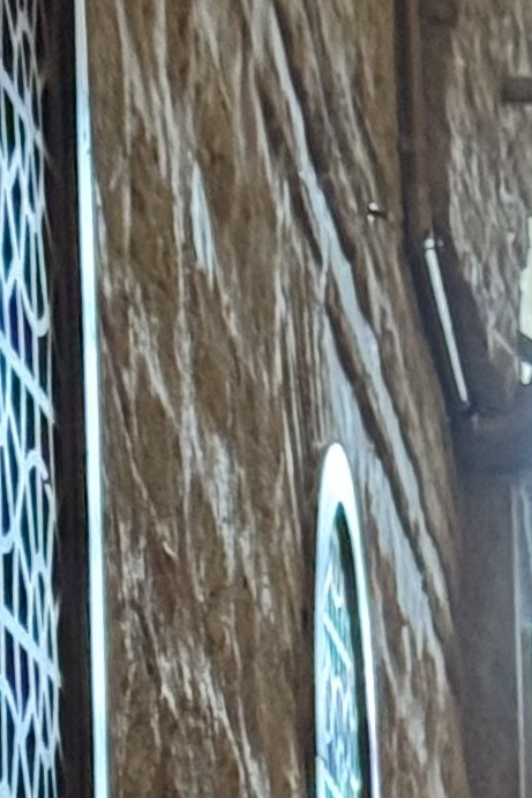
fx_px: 5611
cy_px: 1733
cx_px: 1207
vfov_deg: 7.7
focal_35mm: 253
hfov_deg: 5.3
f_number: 1.78
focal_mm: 6.76
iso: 400
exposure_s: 1/33
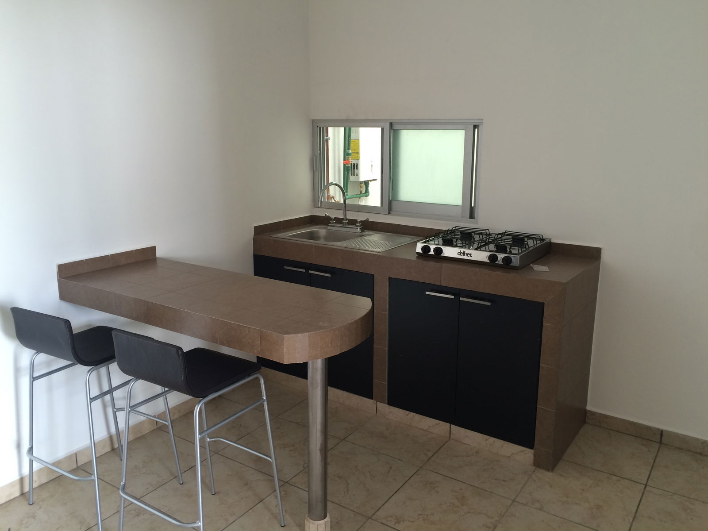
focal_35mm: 29
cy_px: 266
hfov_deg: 61.7
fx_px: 593
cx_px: 354
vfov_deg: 48.2
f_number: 2.2
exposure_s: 1/30
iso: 50
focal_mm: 4.15
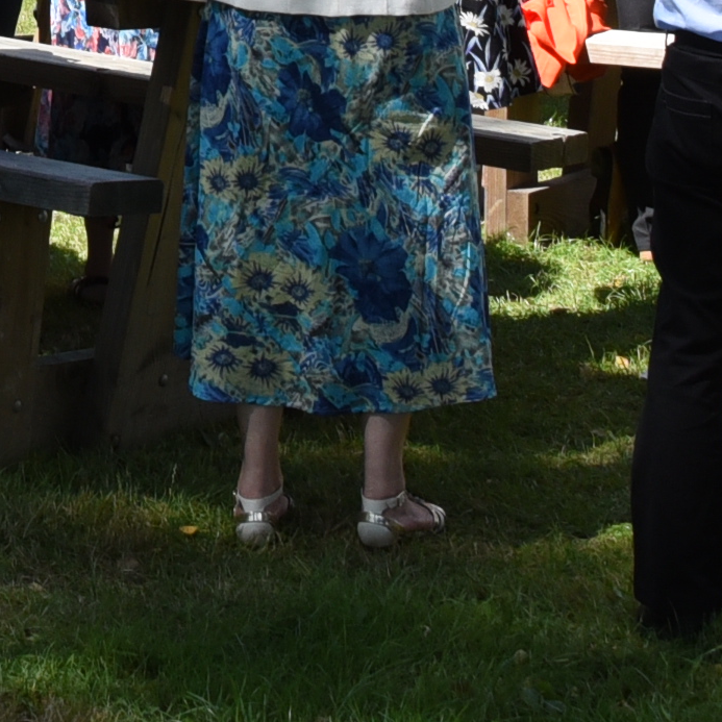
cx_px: -338
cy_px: -586
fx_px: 4177
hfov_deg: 9.6
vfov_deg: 9.4
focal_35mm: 177
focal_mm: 32
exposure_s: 1/500
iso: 800
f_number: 11
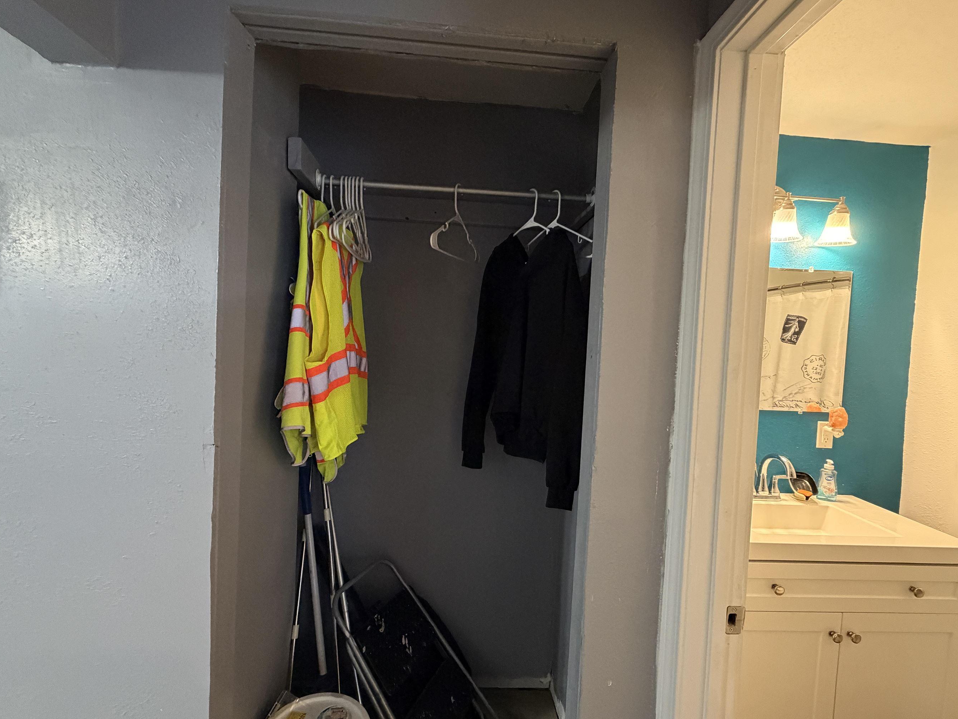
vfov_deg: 78.1
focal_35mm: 16
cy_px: 359
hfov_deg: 94.5
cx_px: 480
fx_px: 443
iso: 500
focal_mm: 2.22
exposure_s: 1/60
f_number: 2.2
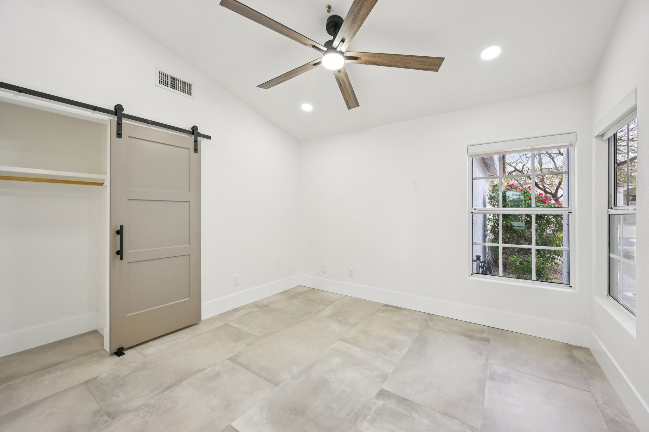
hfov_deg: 104.3
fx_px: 252
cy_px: 216
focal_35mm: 14
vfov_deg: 81.2
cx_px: 324
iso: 500
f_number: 8
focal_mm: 14
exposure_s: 1/60
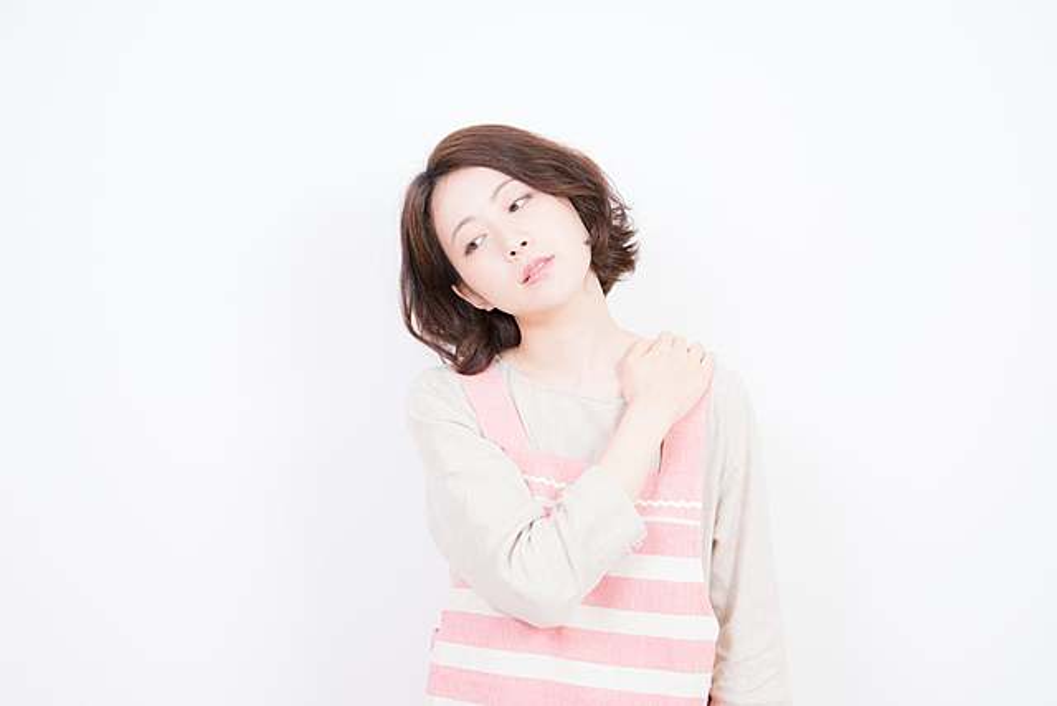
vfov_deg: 24.6
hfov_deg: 36.2
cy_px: 353
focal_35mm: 55
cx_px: 528
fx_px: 1615
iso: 250
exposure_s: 1/125
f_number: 6.3
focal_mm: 55
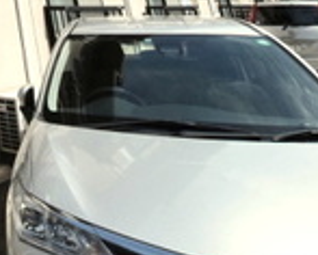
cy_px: -186
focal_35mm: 49
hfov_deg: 26.0
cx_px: -177
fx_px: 462
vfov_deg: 21.8
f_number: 16
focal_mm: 8
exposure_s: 1/1000
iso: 3200
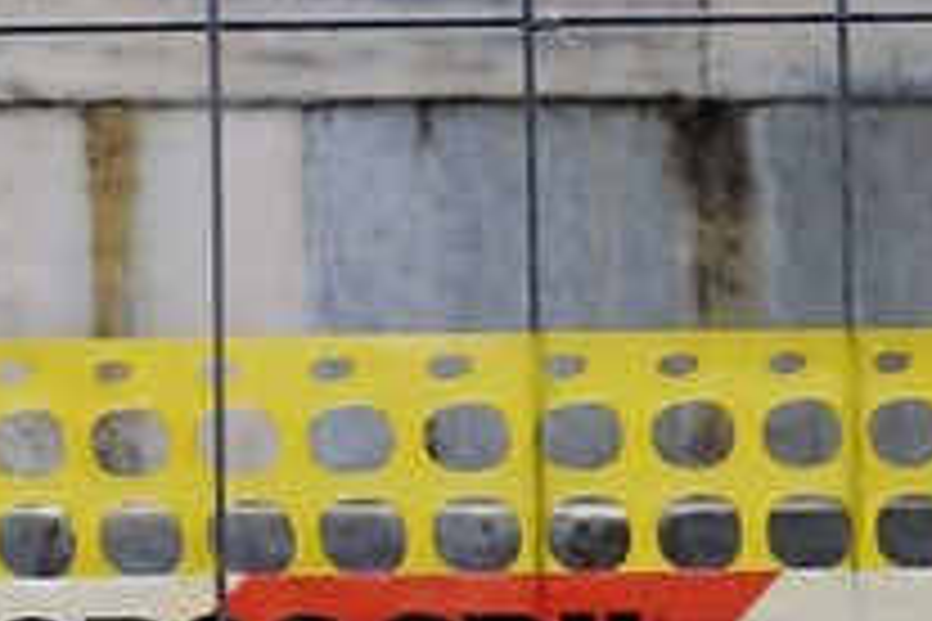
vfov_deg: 6.1
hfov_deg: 7.8
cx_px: -2004
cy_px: 180
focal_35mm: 224
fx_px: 5799
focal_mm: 29
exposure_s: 1/40
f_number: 6.3
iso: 200
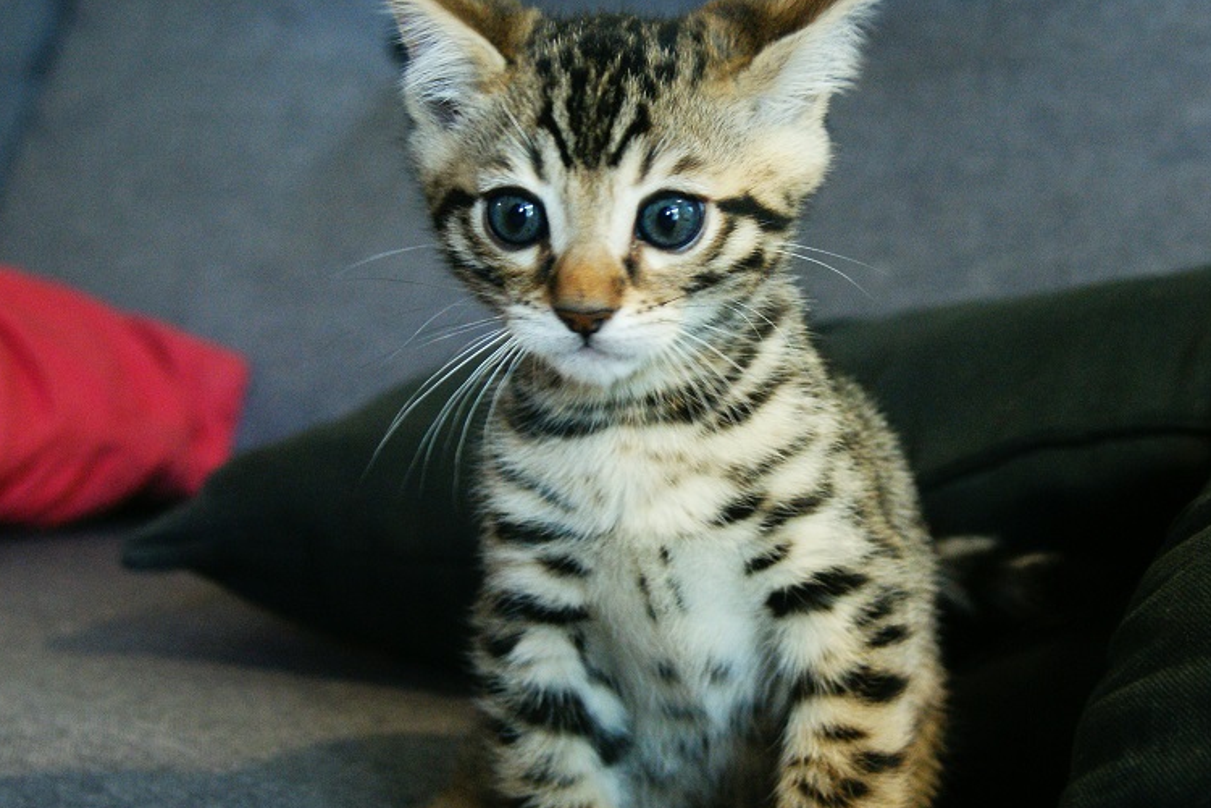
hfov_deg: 23.1
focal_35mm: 88
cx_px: 712
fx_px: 2960
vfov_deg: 15.5
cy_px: 408
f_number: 5
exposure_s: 1/40
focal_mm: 40
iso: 800
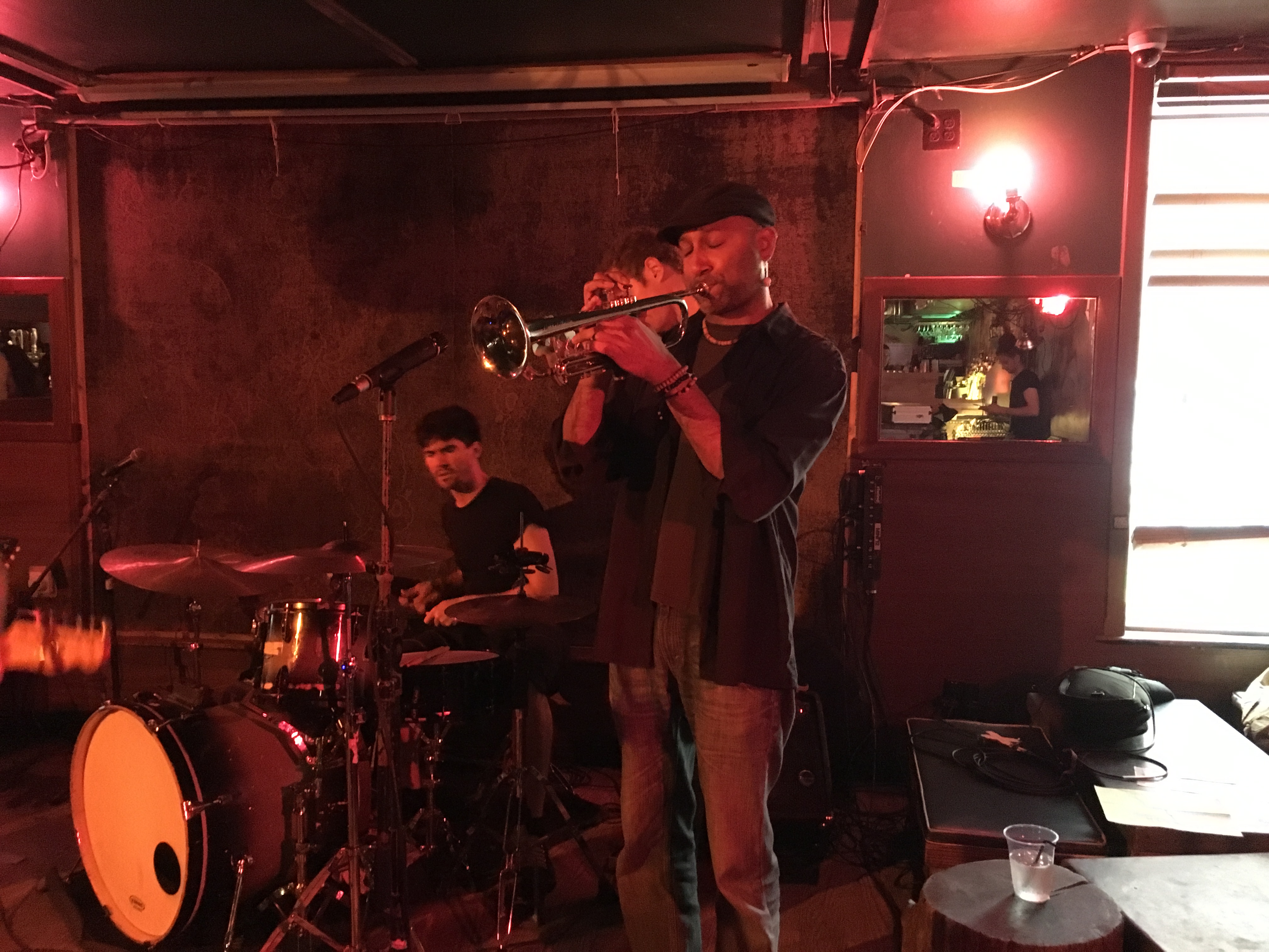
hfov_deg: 61.7
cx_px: 634
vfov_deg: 48.2
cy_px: 476
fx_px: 1063
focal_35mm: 29
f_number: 2.2
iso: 1000
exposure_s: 1/15
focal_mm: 4.15
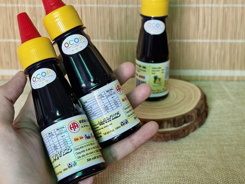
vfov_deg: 30.3
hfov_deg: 39.7
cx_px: 122
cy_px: 92
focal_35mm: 48
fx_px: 340
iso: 100
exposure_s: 1/107
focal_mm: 6.76
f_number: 1.78
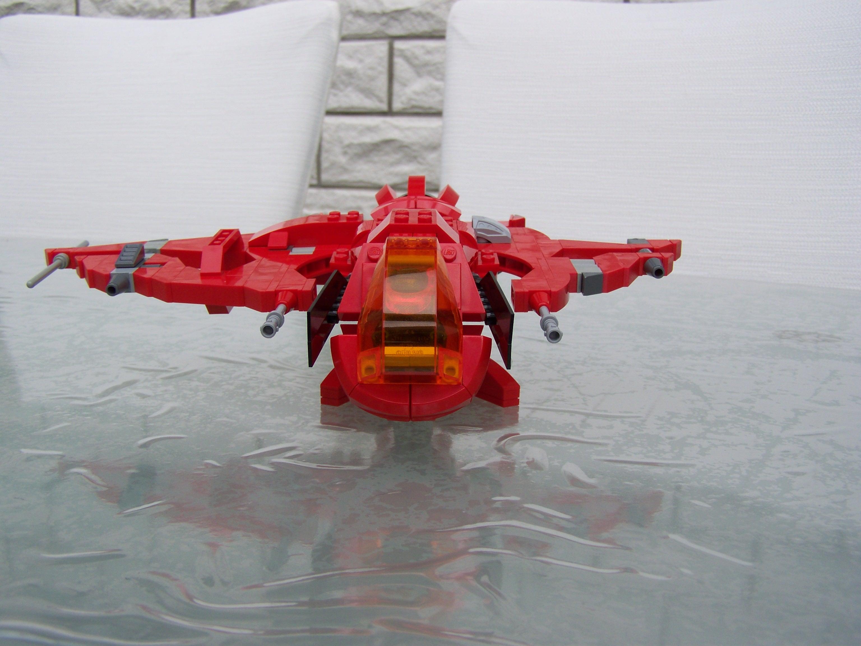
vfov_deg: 37.7
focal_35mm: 38
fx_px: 945
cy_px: 323
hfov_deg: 49.0
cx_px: 430
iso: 64
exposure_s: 1/320
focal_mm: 6.3
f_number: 4
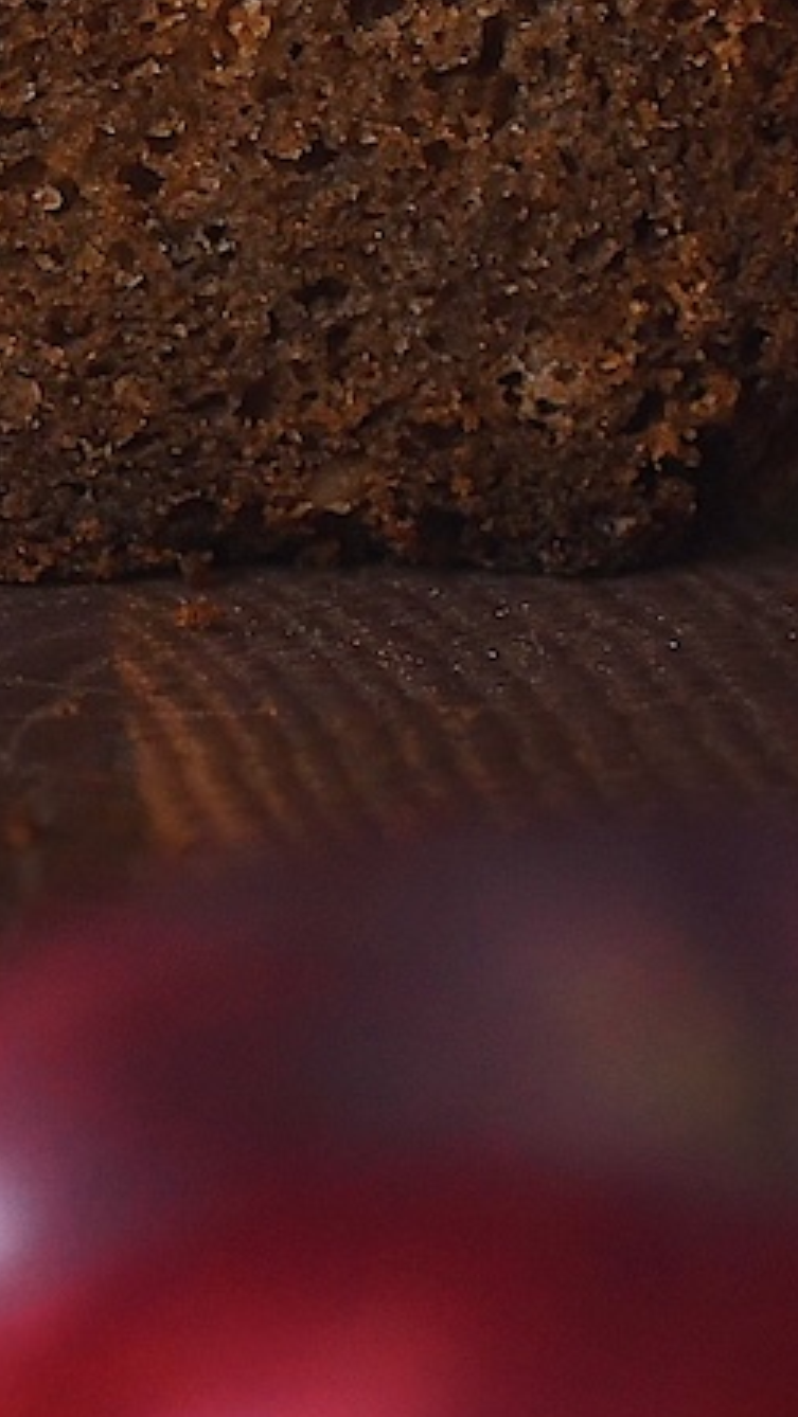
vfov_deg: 9.7
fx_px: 8273
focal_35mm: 220
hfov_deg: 5.5
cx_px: -258
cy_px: -10
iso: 640
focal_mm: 35
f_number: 4.5
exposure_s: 1/125
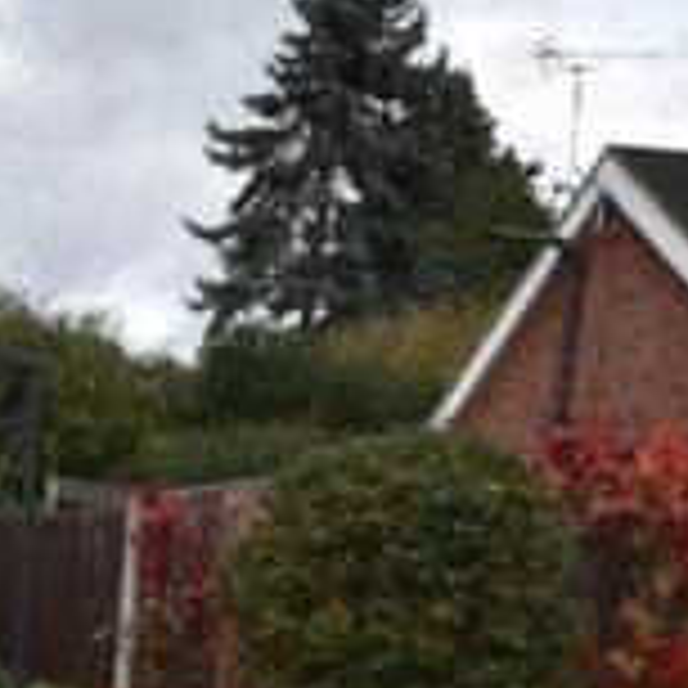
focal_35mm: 63
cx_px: -196
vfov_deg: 24.4
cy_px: 861
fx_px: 1415
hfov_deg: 24.1
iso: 100
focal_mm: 11.5
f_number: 6.3
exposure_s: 1/160
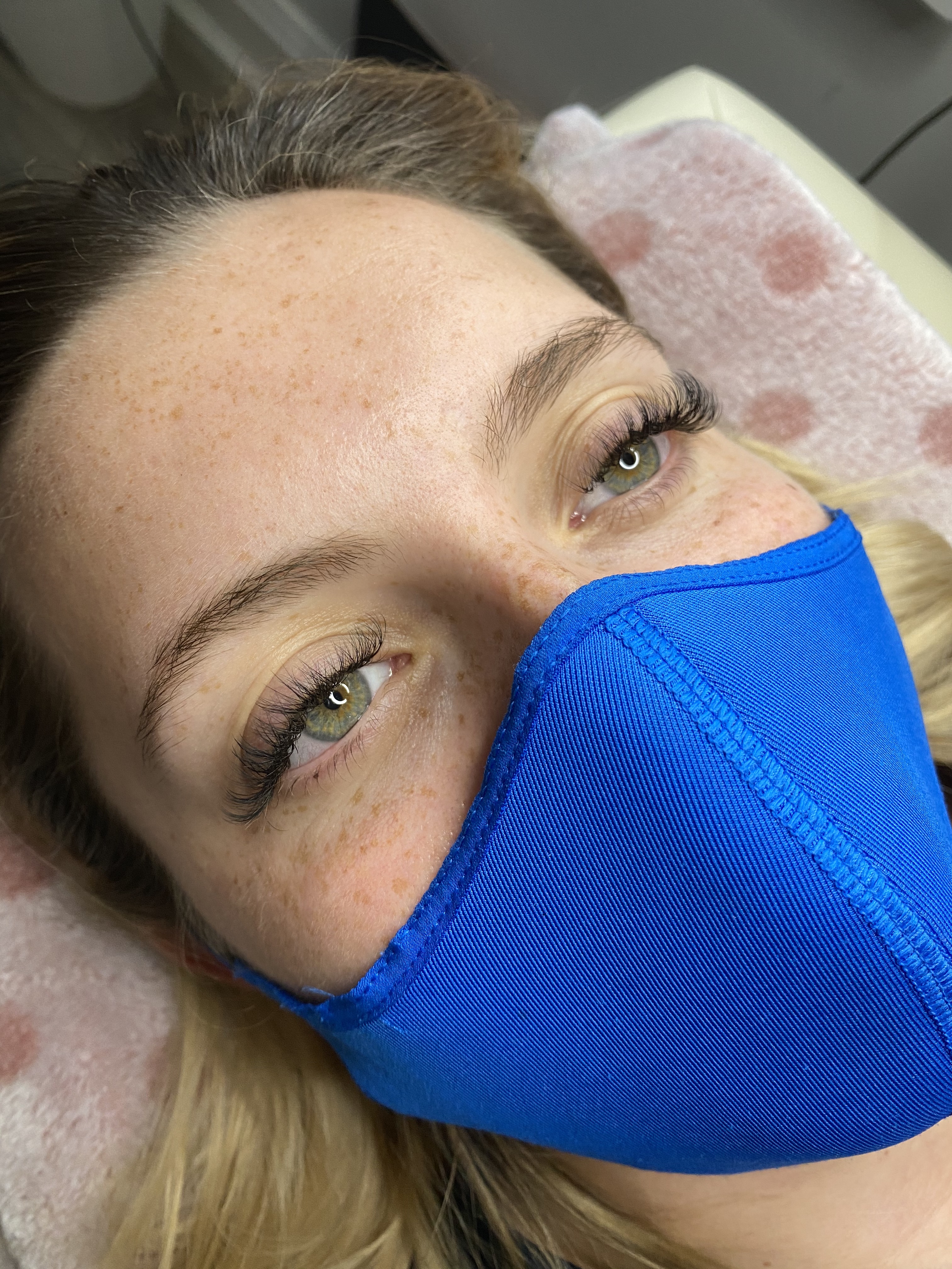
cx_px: 476
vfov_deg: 67.3
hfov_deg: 53.1
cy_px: 634
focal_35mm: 26
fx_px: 953
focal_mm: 4.25
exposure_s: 1/50
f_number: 1.8
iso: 80
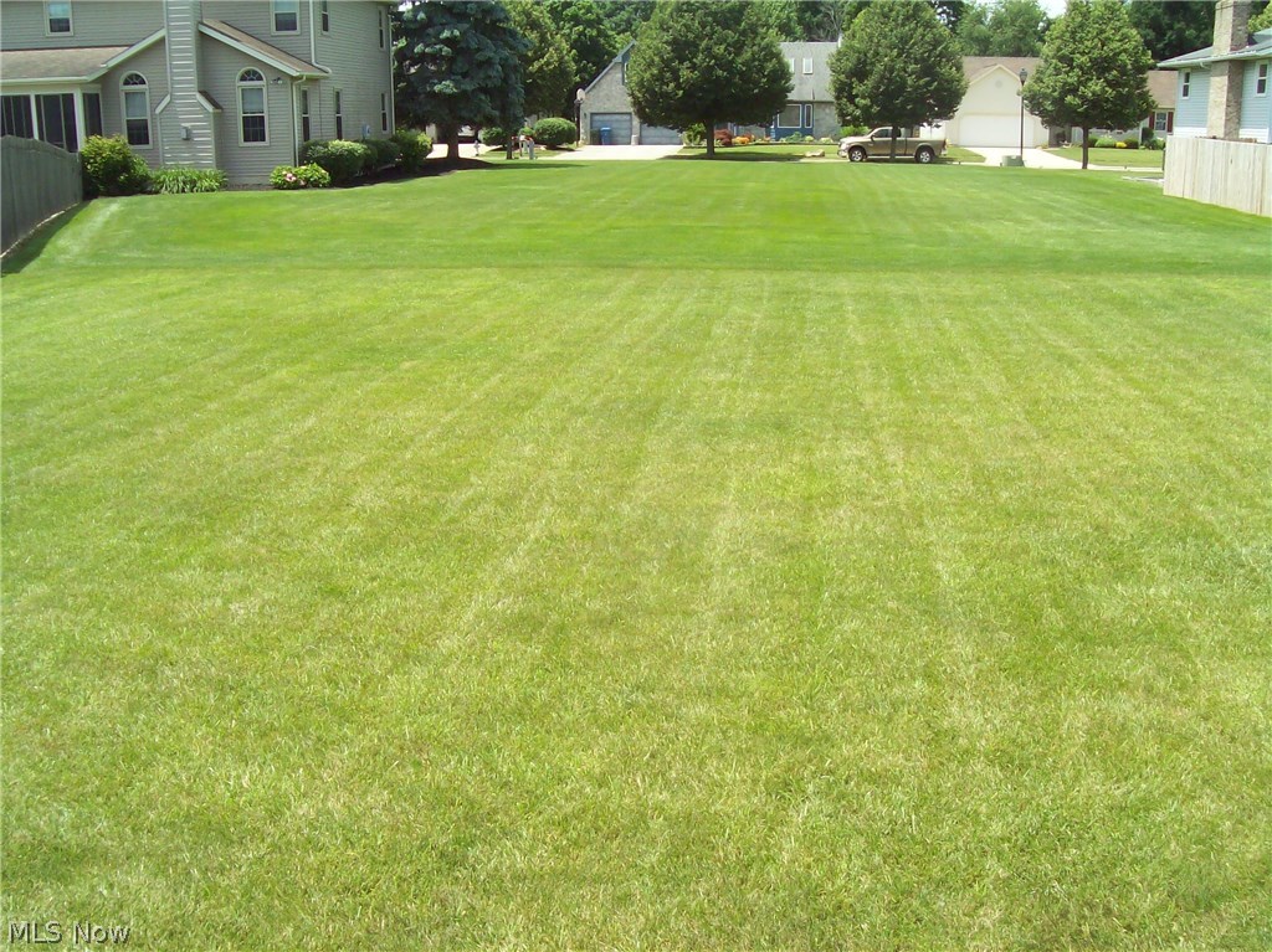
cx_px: 636
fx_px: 1322
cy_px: 476
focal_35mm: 36
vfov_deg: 39.6
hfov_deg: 51.4
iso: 80
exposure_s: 1/254
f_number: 4.8
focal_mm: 6
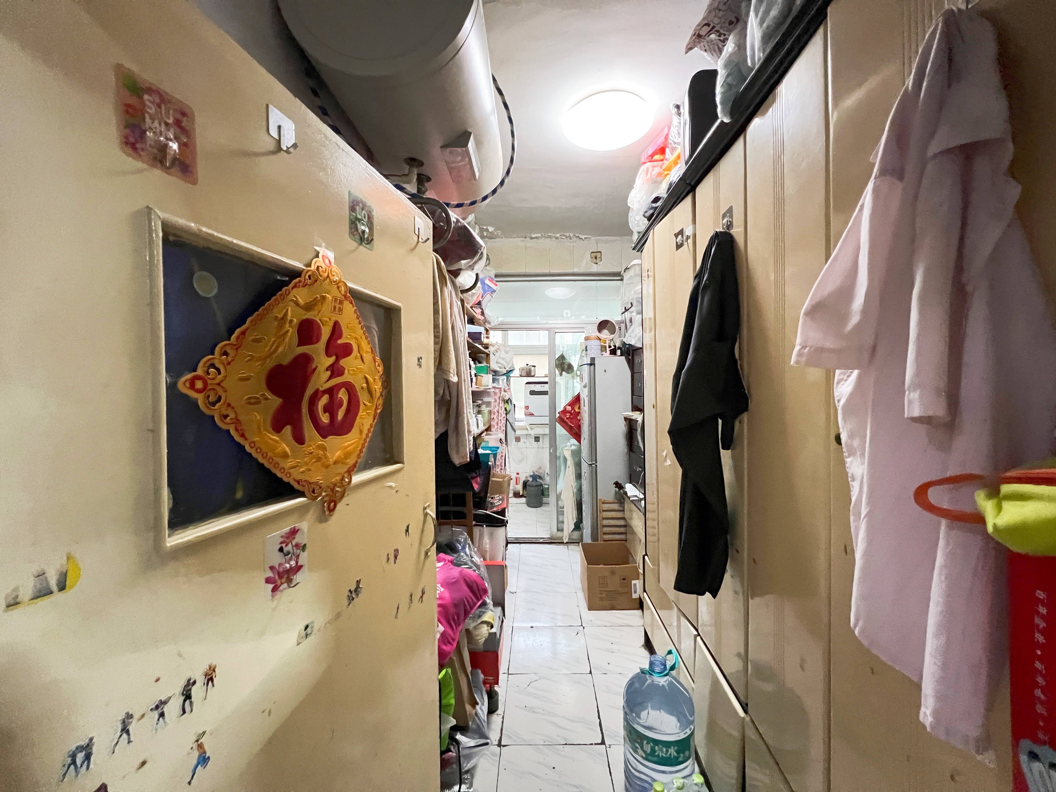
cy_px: 396
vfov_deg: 89.9
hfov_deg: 106.2
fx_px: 397
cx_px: 528
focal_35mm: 13
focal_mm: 1.57
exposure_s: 1/50
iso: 800
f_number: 1.8
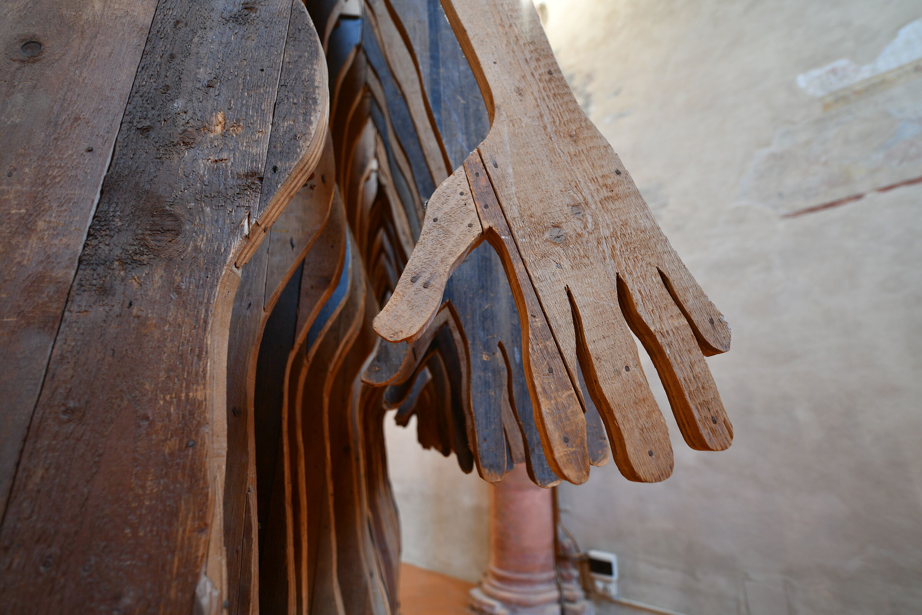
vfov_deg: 73.7
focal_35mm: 16
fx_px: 410
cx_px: 461
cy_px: 308
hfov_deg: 96.7
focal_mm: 16
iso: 400
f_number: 2.8
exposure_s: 1/15
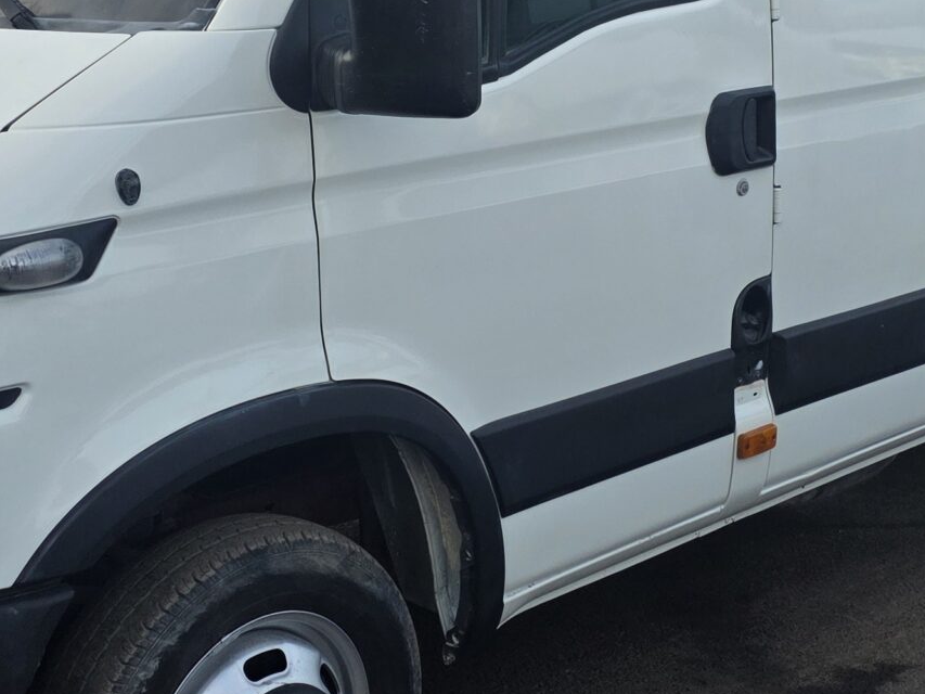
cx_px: 537
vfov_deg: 21.1
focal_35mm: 69
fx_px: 1844
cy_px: 136
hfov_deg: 28.1
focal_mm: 6.25
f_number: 1.7
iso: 50
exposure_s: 1/359
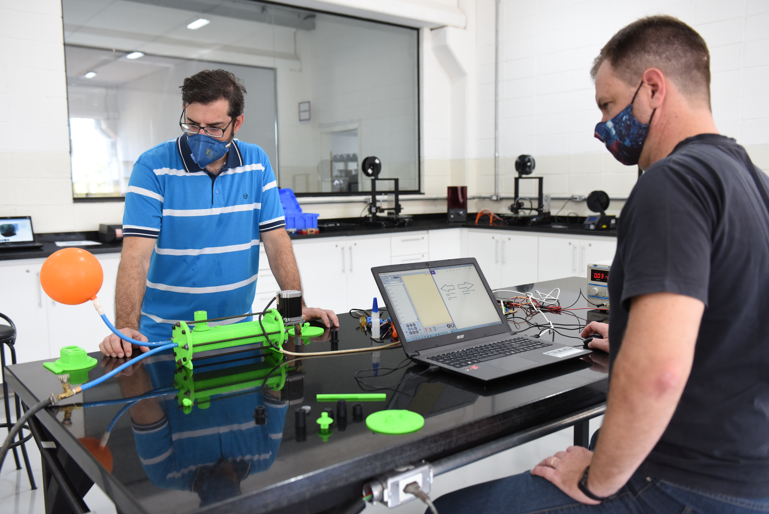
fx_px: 684
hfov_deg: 58.7
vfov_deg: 41.1
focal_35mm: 32
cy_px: 257
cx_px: 384
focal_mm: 32
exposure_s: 1/125
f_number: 3.5
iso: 1000
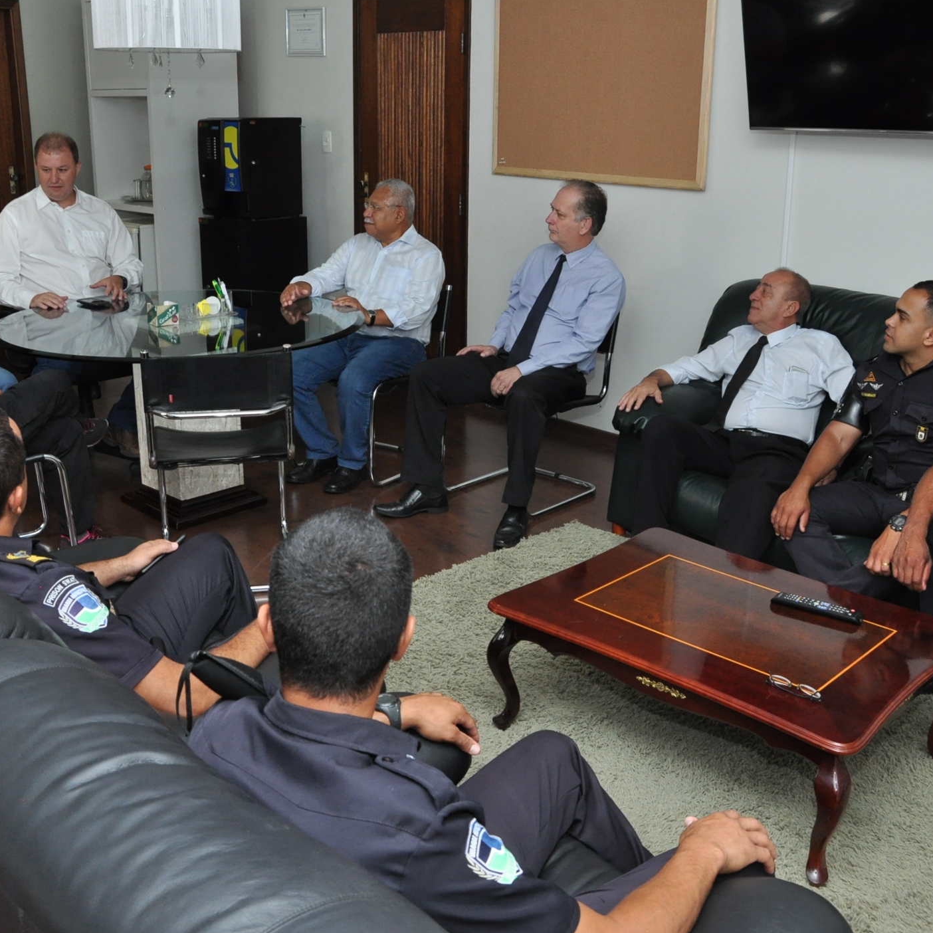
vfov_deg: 47.2
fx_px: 1067
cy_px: 465
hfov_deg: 47.2
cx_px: 464
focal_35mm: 35
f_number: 7.1
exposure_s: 1/200
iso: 1000
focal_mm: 18
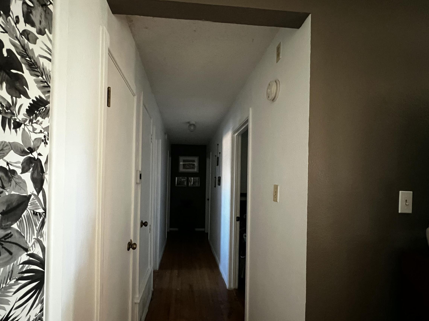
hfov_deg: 90.9
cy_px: 180
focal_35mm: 17
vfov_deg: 74.4
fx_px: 211
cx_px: 201
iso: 1000
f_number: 1.8
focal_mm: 1.57
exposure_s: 1/30
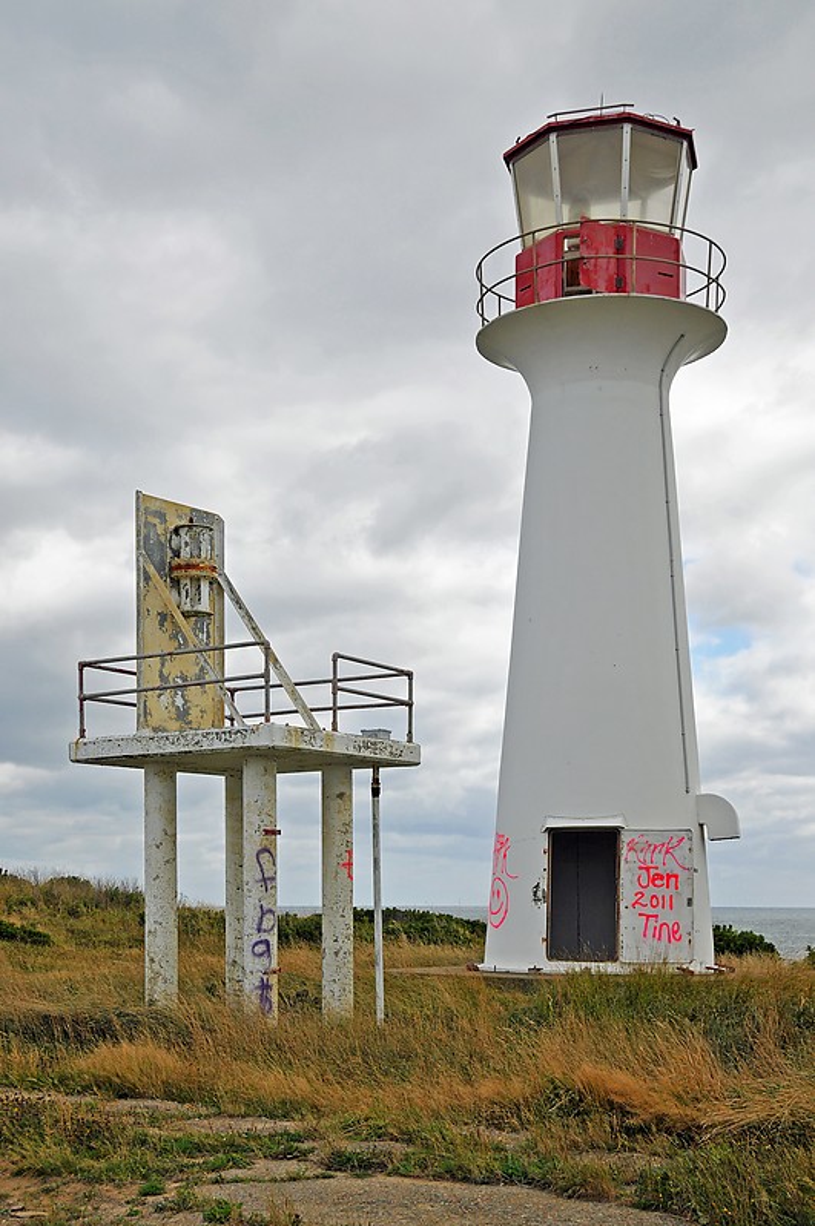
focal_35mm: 46
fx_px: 1582
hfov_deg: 28.9
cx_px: 408
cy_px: 613
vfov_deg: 42.4
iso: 200
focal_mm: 31
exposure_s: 1/400
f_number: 10
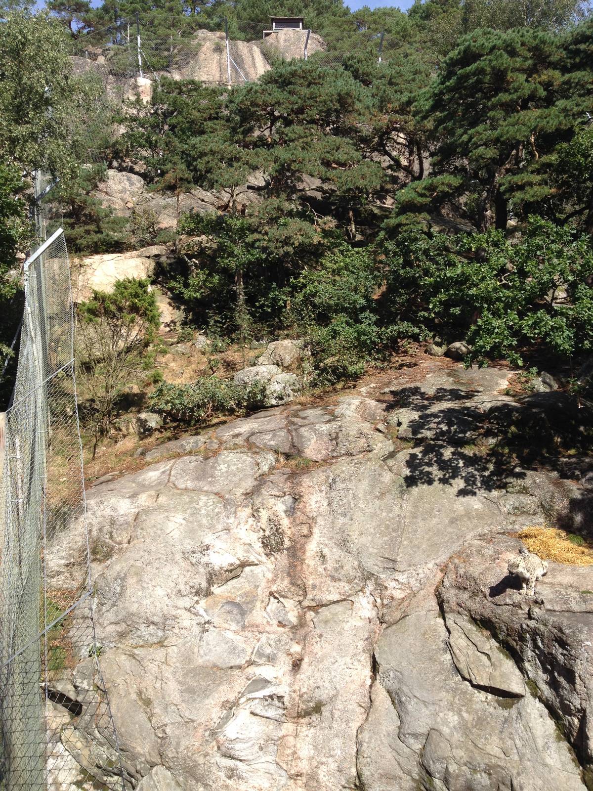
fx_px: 799
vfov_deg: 52.6
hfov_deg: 40.7
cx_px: 296
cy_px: 396
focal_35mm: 35
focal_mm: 4.28
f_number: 2.4
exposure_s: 1/1062
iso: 50
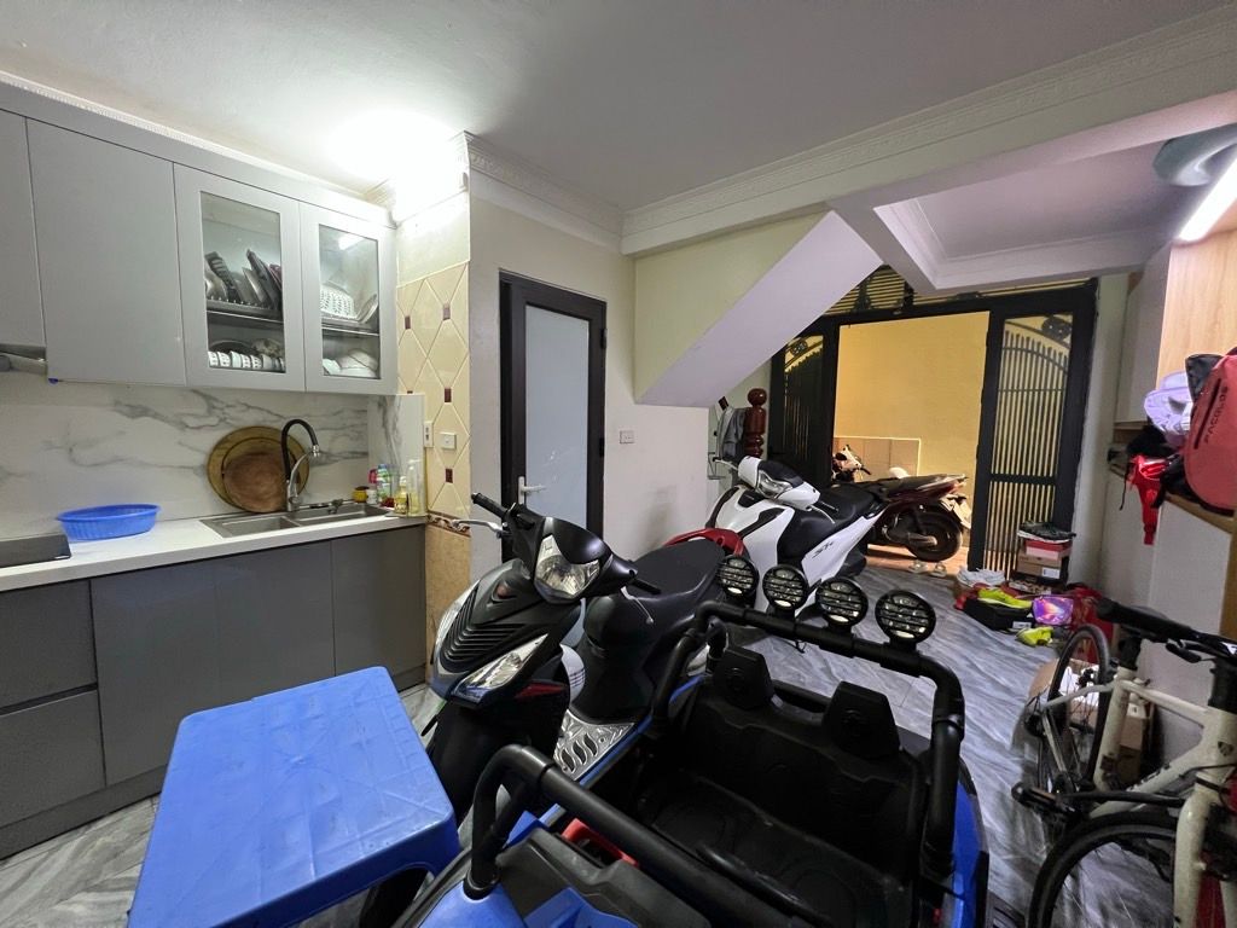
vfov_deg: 89.9
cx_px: 618
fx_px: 465
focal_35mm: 13
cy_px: 464
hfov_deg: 106.2
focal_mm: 1.57
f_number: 1.8
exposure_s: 1/50
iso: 400
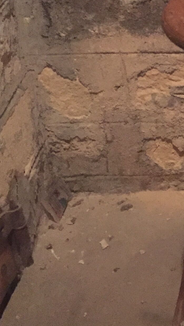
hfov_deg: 13.7
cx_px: 272
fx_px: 720
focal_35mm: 83
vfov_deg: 25.3
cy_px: 82
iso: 800
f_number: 2.2
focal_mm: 4.15
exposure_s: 1/17
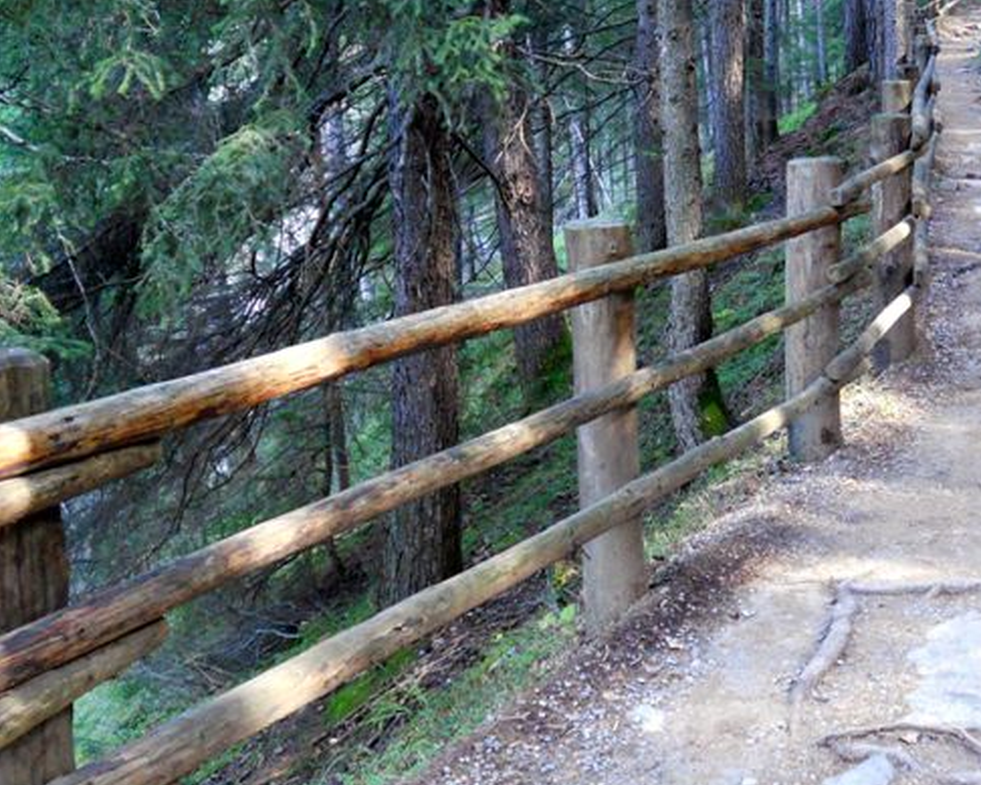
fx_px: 1771
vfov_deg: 24.9
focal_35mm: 61
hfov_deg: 30.1
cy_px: 276
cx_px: 805
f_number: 3.9
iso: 400
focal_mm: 6.9
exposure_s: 1/25
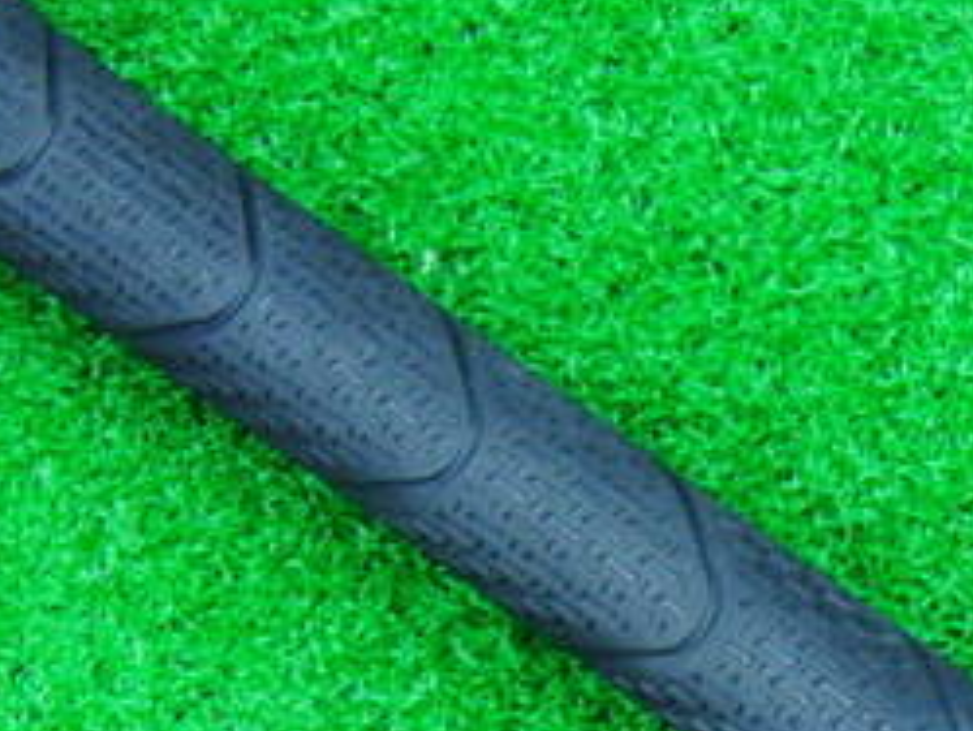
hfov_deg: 20.1
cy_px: 762
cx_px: 926
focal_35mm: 95
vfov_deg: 15.2
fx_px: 2672
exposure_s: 1/20
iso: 400
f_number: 3.6
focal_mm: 6.42
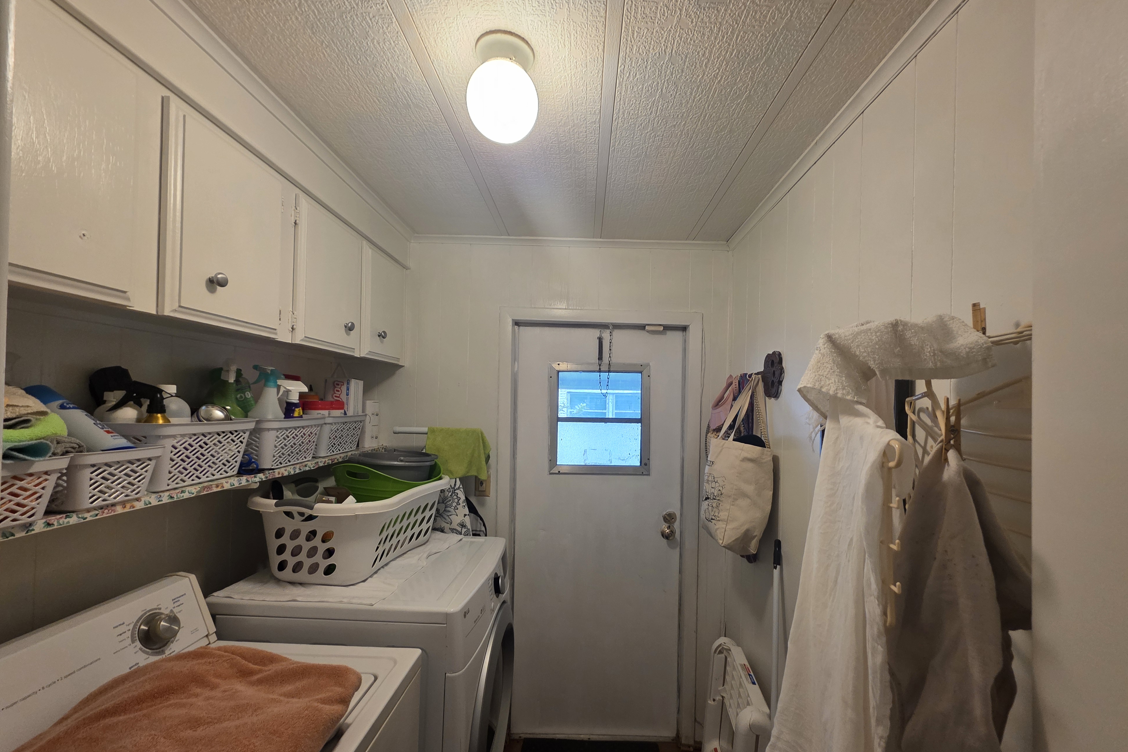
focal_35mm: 14
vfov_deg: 81.1
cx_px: 583
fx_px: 439
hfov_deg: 104.2
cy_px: 398
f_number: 1.9
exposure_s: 1/60
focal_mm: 2.2
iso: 200
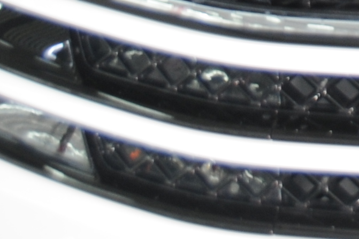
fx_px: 2291
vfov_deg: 5.6
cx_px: 898
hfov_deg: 8.2
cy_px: -437
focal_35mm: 230
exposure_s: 1/15
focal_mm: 24
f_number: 4.8
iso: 200
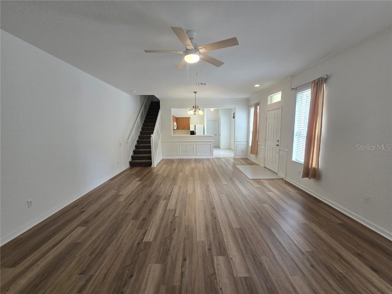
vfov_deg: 89.9
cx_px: 196
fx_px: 147
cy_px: 147
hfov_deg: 106.2
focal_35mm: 13
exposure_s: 1/120
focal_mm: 2.2
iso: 80
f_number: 2.2
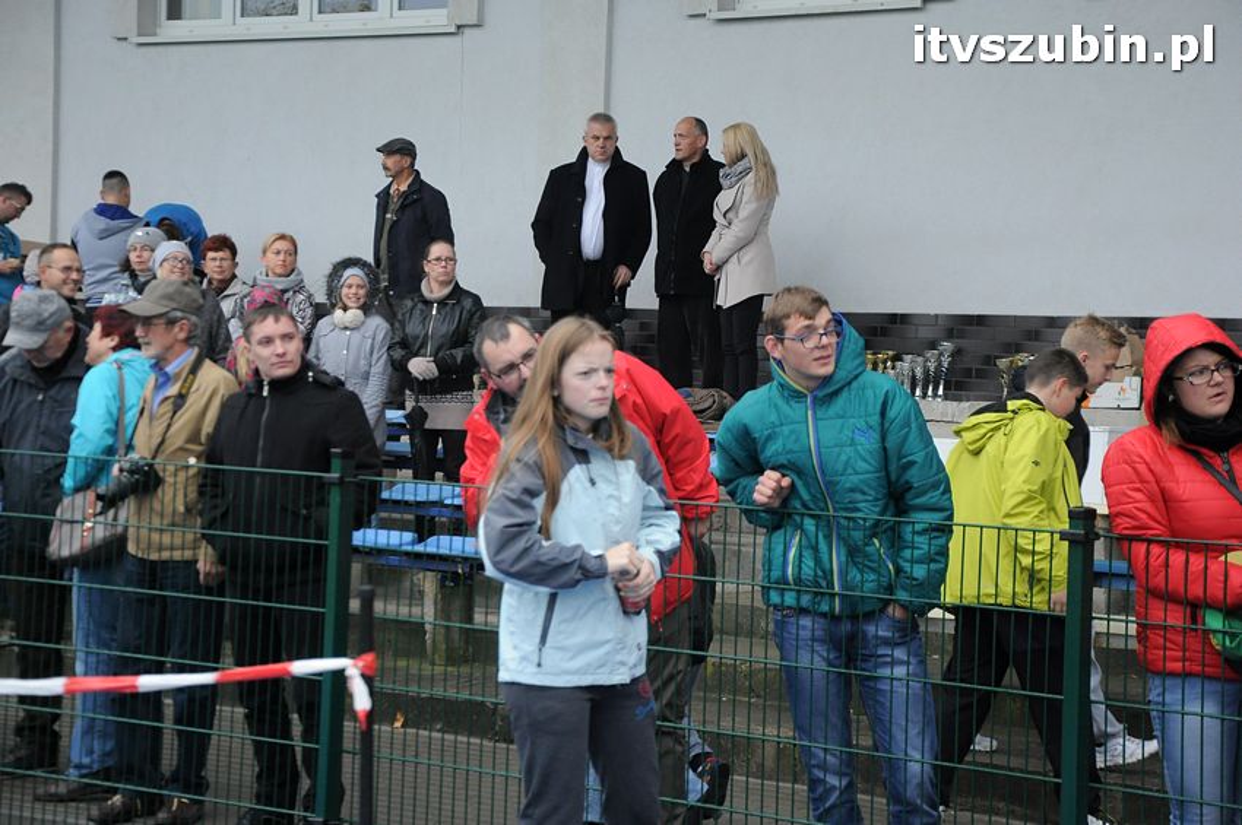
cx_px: 621
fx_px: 2999
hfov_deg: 23.4
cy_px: 412
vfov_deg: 15.7
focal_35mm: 87
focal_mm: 58
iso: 1000
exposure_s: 1/200
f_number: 5
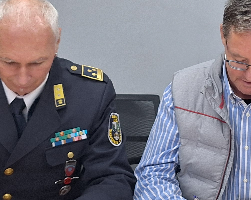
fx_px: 676
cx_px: 206
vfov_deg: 16.8
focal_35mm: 91
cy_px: 45
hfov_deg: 20.8
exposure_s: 1/50
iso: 64
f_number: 1.8
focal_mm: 5.54
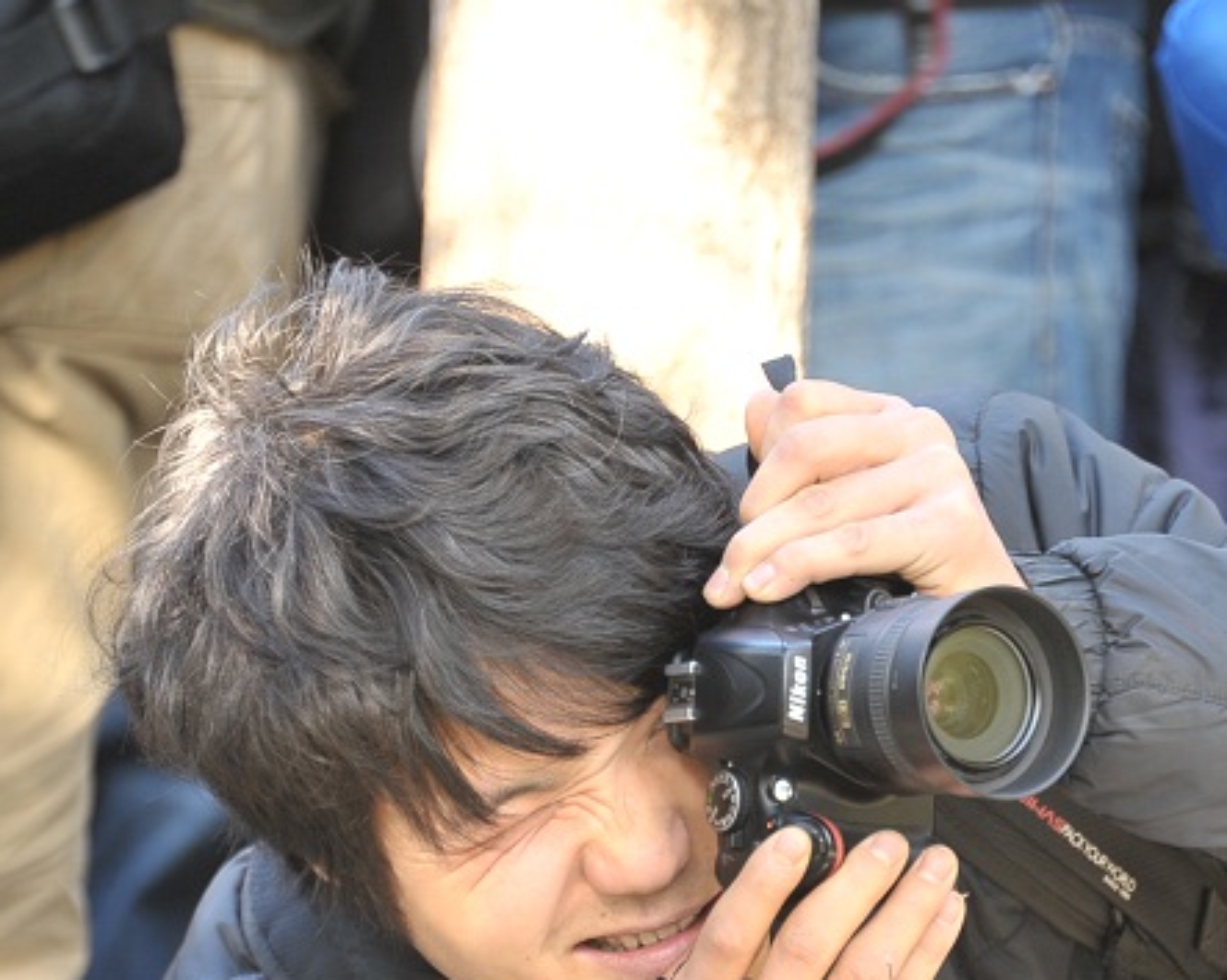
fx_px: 18657
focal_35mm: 514
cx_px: 913
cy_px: 741
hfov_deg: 3.8
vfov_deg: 3.0
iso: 500
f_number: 5.6
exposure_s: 1/60
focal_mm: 300
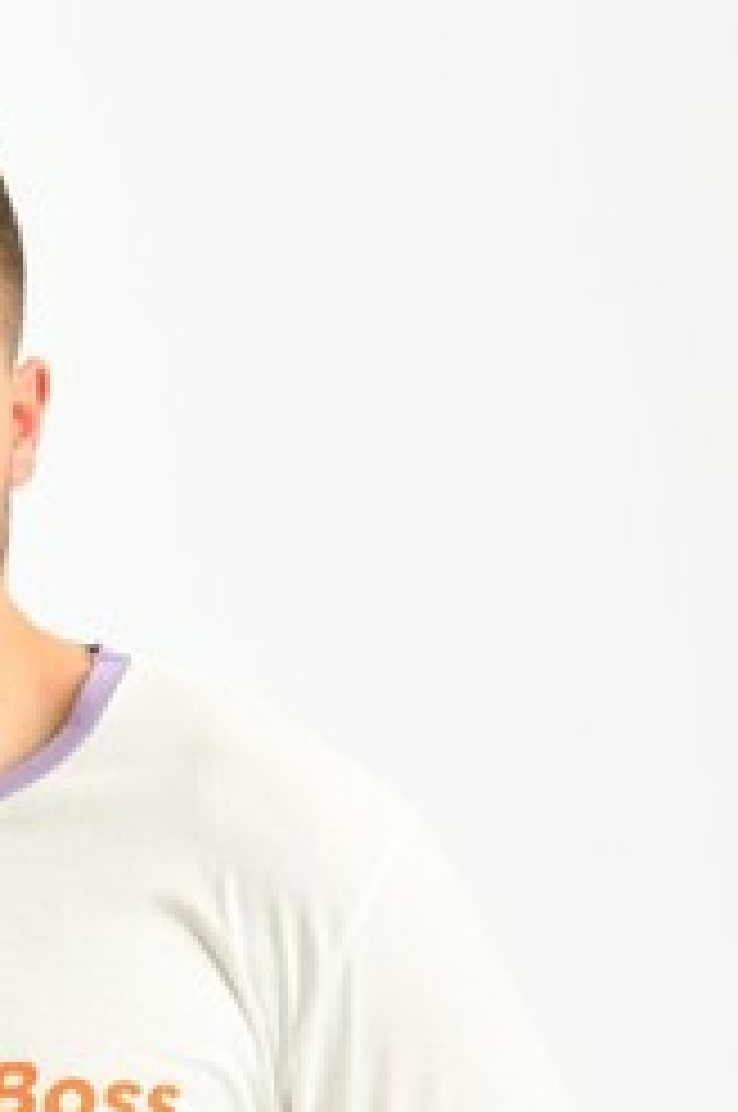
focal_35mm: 380
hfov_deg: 3.6
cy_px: 1436
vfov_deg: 5.4
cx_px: -50
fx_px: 11717
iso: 100
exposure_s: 1/160
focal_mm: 125
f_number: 5.6
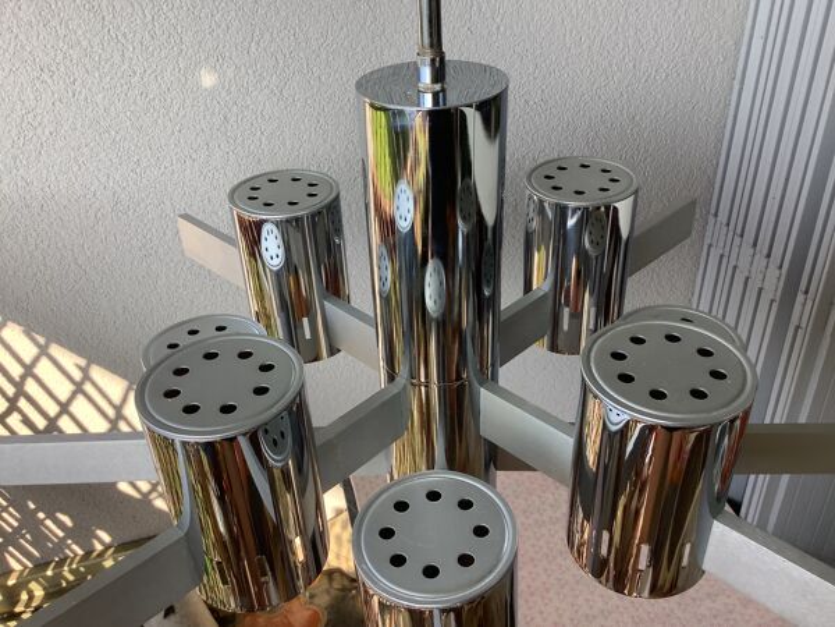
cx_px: 418
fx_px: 748
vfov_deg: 45.4
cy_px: 314
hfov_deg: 58.4
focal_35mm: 31
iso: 25
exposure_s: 1/122
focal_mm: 3.3
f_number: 2.4
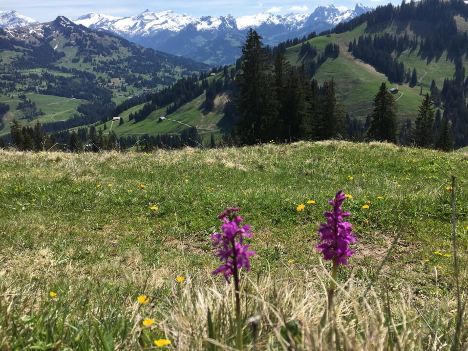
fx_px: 419
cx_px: 249
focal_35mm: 31
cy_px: 168
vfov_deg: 45.4
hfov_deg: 58.3
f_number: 2.2
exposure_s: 1/1479
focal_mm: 4.15
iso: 25
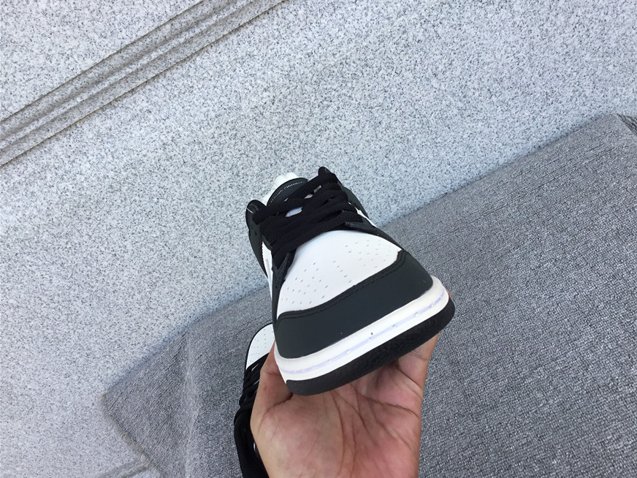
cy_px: 242
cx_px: 328
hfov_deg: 56.8
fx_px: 589
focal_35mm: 32
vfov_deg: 44.2
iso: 25
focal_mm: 3.3
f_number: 2.4
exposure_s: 1/281
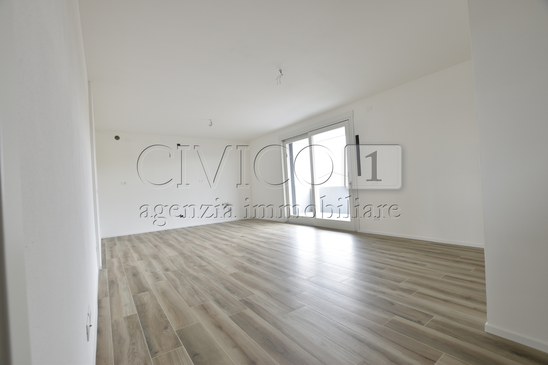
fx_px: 228
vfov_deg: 77.3
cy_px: 182
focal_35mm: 15
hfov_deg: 100.4
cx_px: 274
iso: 100
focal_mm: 10
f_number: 7.1
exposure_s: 1/6
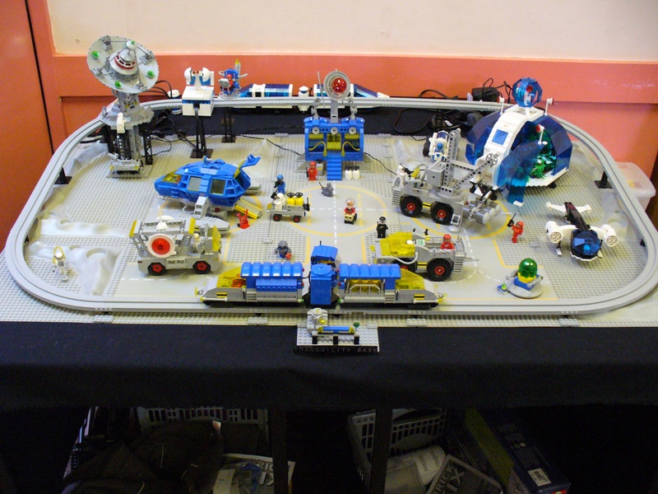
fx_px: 703
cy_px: 247
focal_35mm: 37
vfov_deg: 38.7
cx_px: 329
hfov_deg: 50.1
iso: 400
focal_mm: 6.1
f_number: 2.8
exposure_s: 1/40
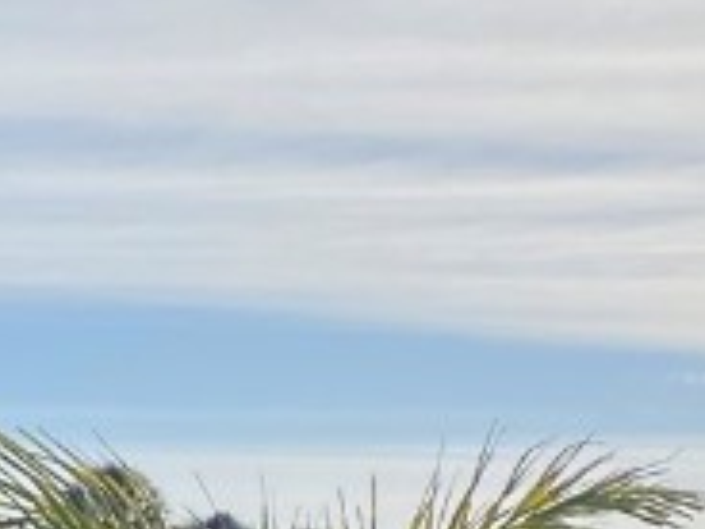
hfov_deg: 13.2
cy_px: 690
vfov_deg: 10.0
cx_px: -192
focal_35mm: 145
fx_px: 2953
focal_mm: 4.25
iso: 32
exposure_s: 1/6061
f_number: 1.8
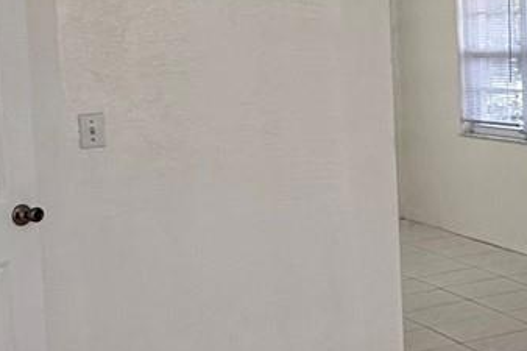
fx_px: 1010
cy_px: 95
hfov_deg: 23.5
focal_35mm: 69
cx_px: 789
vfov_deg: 19.6
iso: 64
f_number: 2.2
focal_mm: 2.22
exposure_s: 1/306
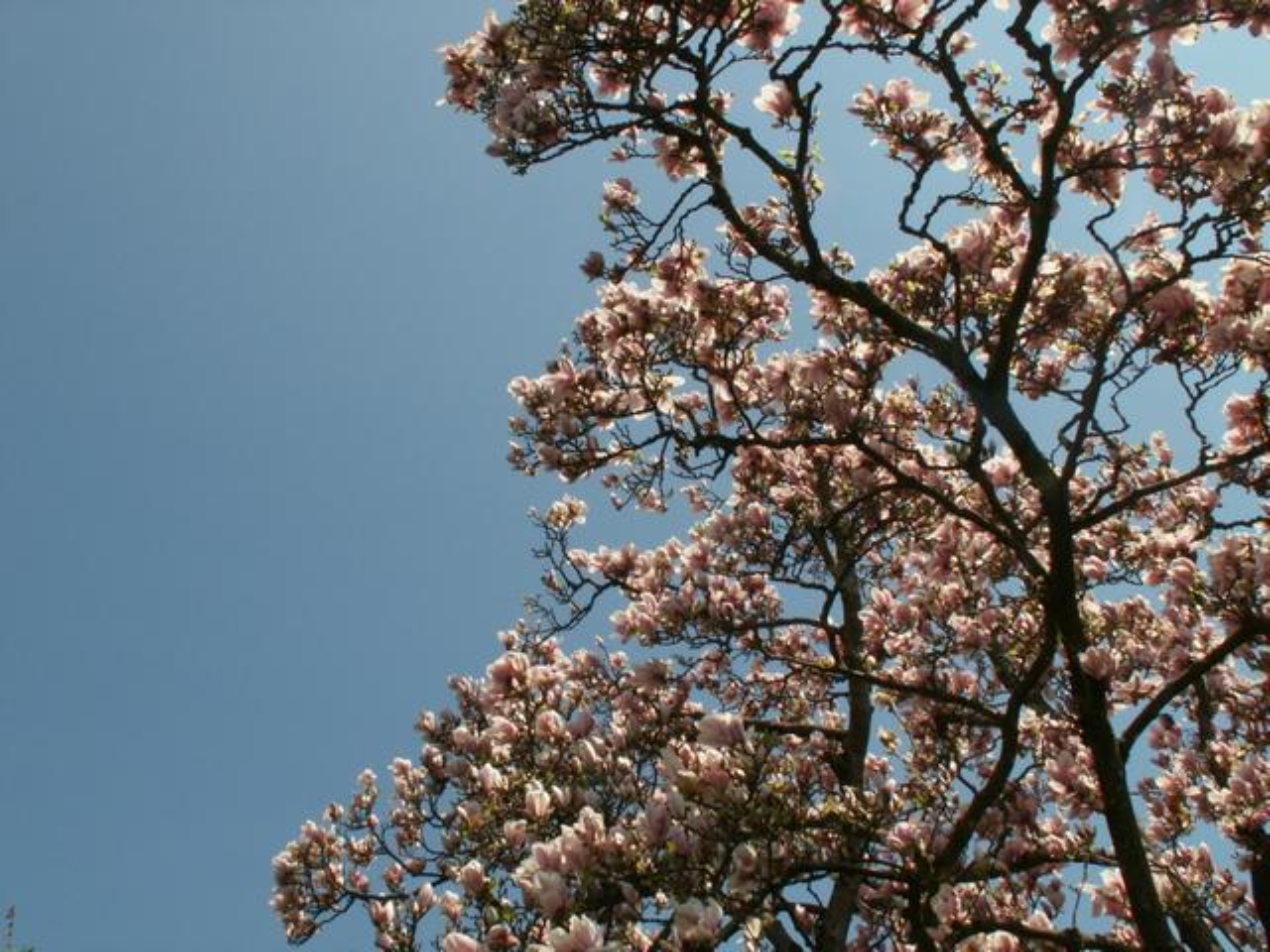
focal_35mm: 35
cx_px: 635
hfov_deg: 52.6
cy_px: 476
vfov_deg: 40.7
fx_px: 1284
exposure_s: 1/160
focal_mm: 5.86
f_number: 8
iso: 50
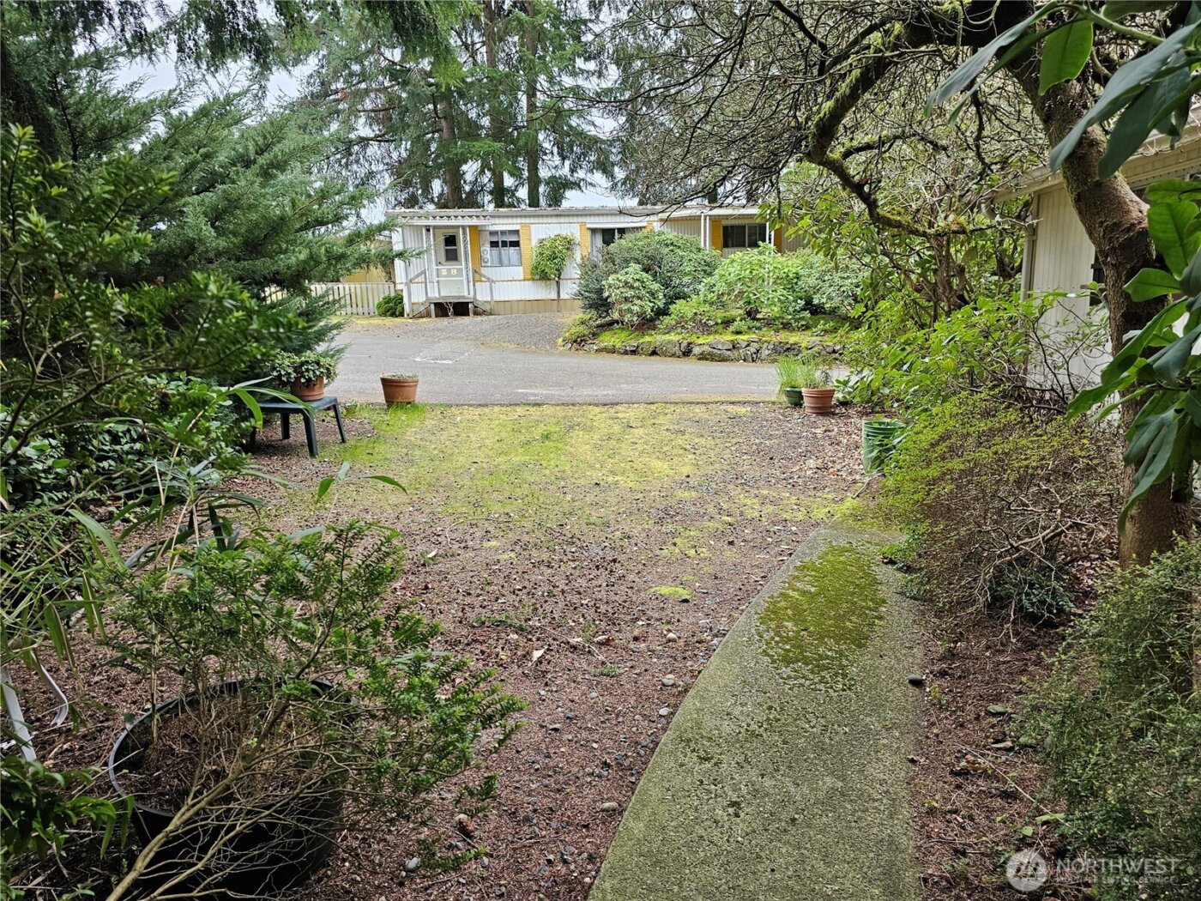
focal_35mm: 23
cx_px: 600
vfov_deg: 58.9
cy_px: 450
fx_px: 798
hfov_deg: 73.9
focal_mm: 6.3
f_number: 1.7
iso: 160
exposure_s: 1/180
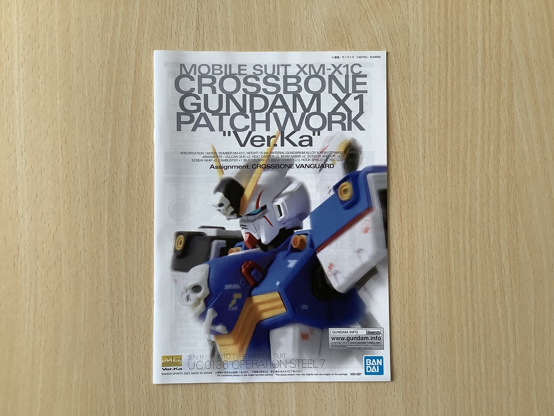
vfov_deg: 45.4
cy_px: 208
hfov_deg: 58.4
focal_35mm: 31
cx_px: 277
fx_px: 496
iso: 64
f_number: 2.4
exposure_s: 1/60
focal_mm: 3.3
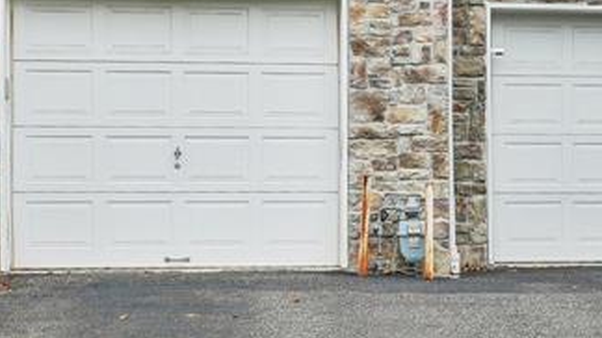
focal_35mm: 139
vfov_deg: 8.5
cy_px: -154
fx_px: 2218
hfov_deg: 14.5
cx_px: 873
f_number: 8
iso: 100
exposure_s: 1/100
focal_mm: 28
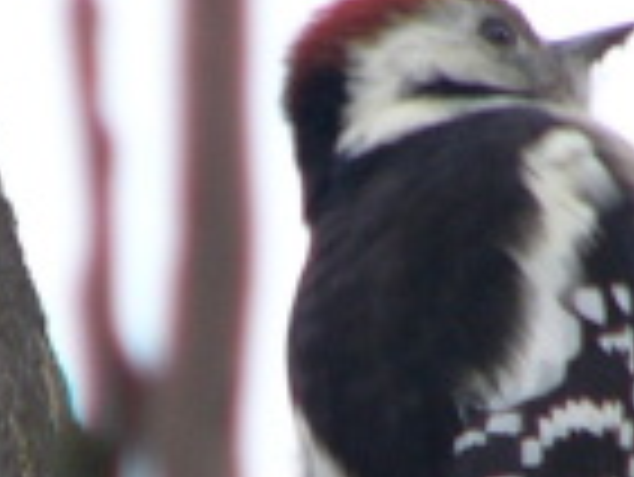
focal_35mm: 1473
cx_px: 661
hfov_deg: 1.3
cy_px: 531
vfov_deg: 1.0
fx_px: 27001
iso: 50
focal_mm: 72
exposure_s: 1/200
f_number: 2.8
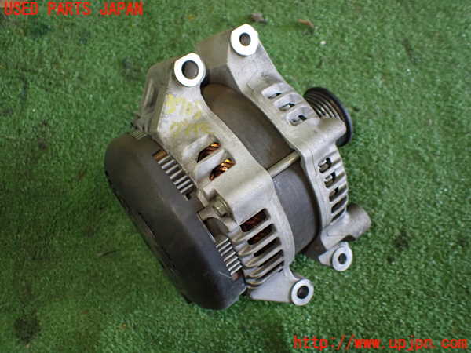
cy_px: 176
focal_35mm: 30
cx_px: 236
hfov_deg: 60.0
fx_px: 408
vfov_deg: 46.8
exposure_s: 1/100
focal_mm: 5.4
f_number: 2.3
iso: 800
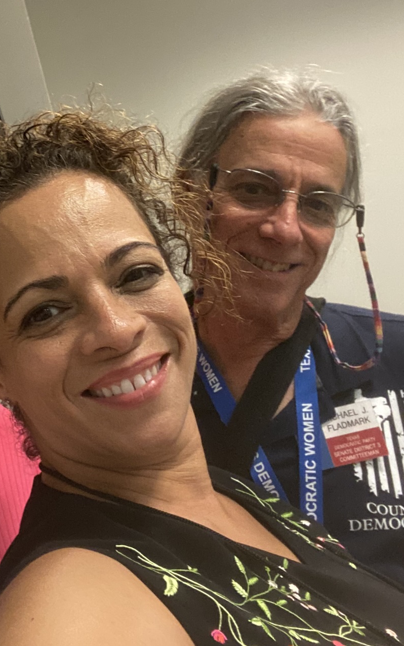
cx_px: 66
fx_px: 899
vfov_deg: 38.8
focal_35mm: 51
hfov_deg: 24.8
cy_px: 180
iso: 320
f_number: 2.2
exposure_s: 1/30
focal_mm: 2.71
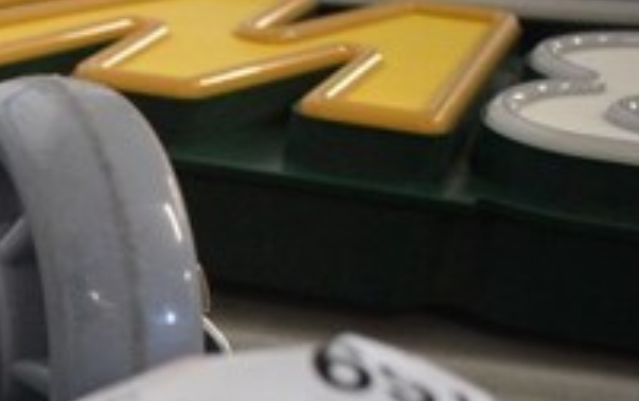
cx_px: -229
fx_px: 1778
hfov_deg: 18.7
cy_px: 617
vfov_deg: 12.2
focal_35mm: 102
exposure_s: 1/125
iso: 2000
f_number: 3.8
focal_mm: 22
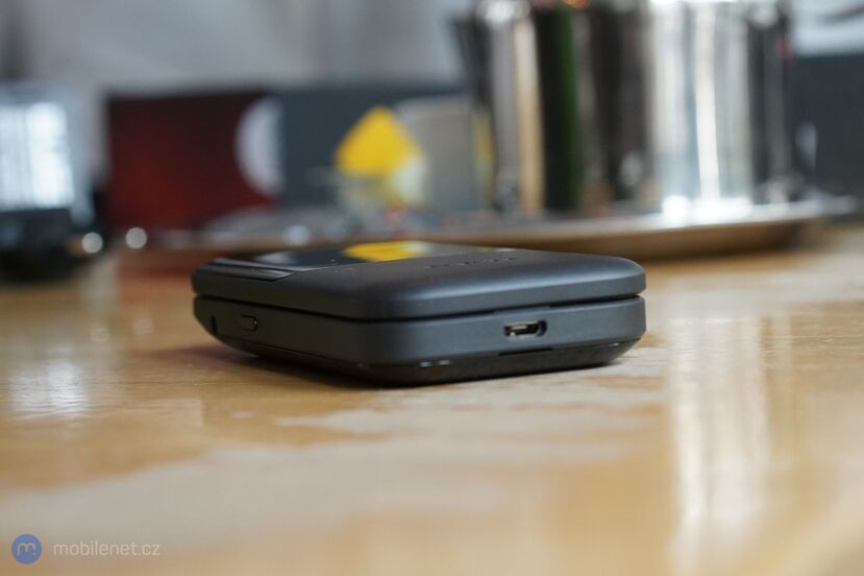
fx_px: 1319
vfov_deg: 24.6
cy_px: 288
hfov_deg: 36.3
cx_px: 432
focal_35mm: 55
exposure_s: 1/250
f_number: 5.6
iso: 3200
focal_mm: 55
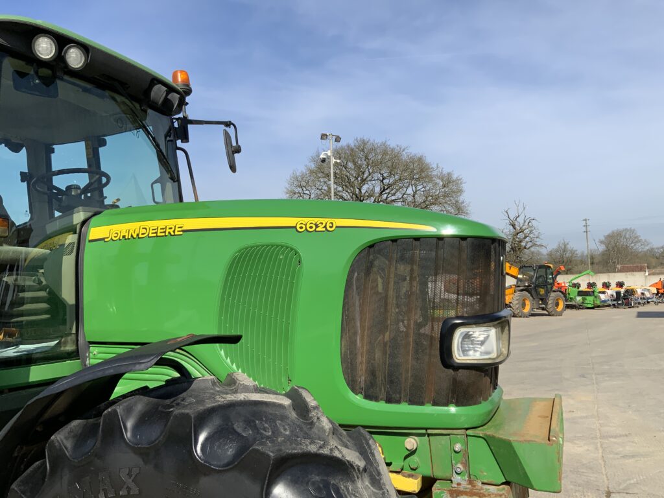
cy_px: 249
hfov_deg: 61.7
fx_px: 556
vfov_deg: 48.2
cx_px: 332
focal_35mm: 29
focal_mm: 3
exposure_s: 1/2320
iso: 16
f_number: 1.8
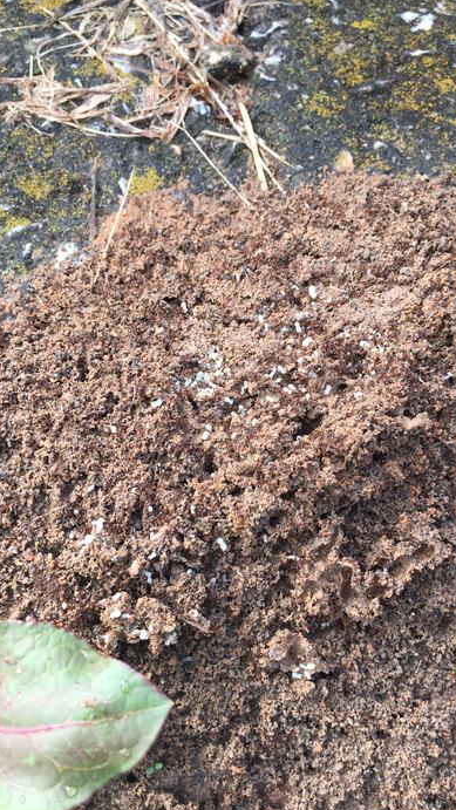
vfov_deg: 61.0
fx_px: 687
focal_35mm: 32
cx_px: 249
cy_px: 408
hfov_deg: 36.7
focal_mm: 4.15
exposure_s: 1/178
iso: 32
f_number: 2.2
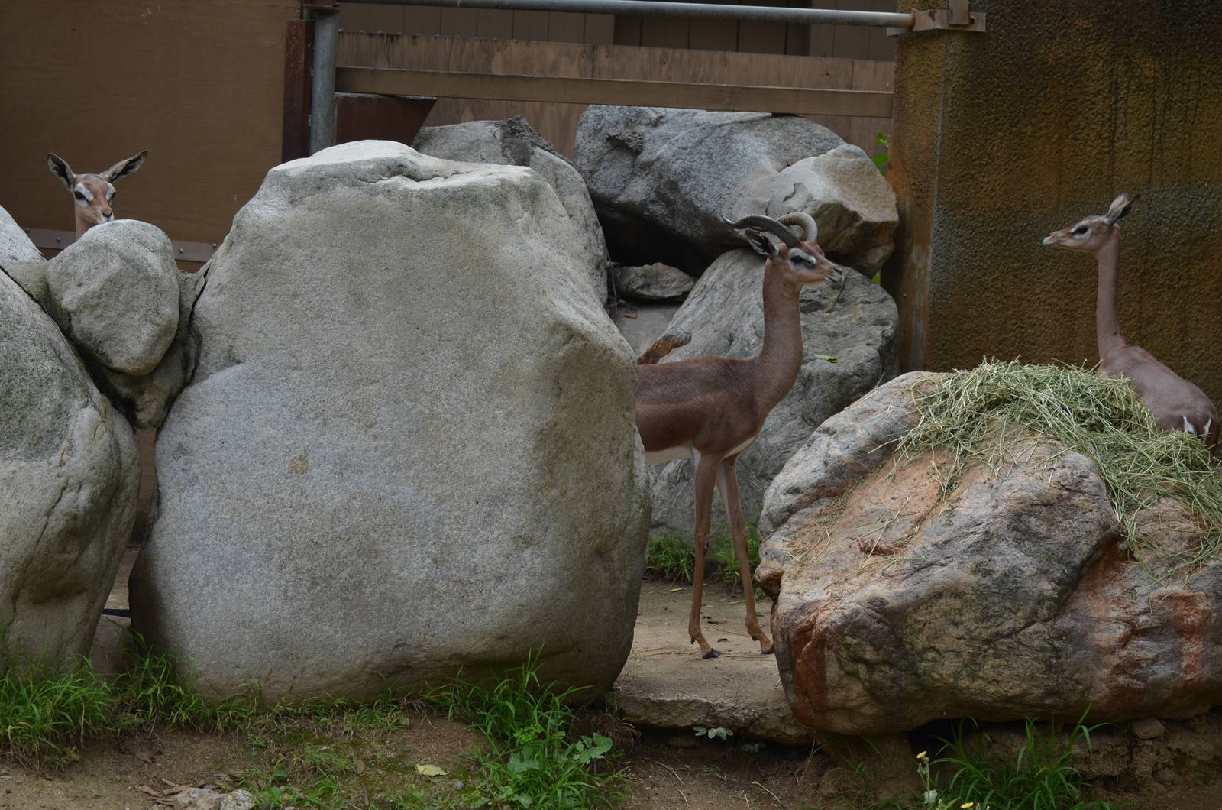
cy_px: 405
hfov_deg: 19.5
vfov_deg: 13.0
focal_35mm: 105
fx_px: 3557
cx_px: 611
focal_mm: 70
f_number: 5.6
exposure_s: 1/500
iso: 400
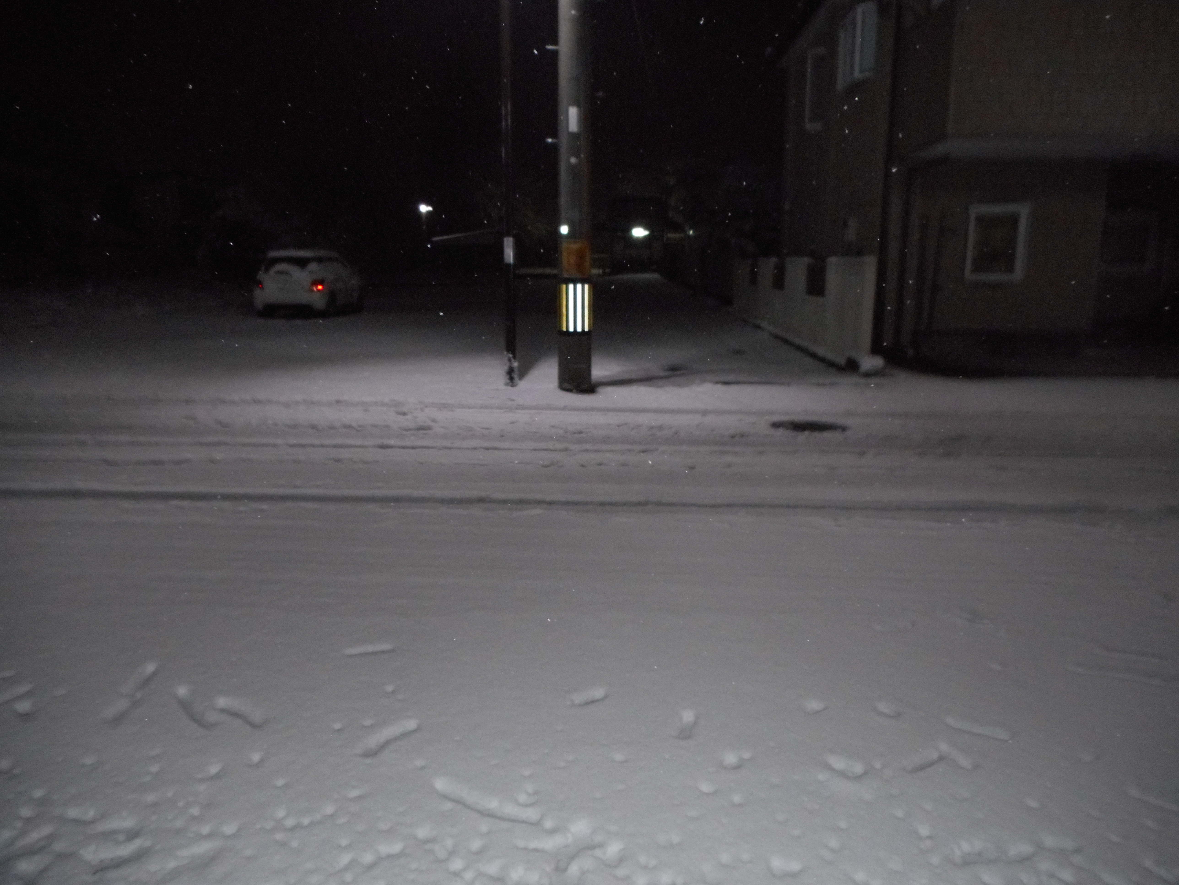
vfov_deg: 54.9
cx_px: 590
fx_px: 851
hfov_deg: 69.4
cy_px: 442
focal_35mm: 25
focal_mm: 4.5
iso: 400
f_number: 3.7
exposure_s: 1/4
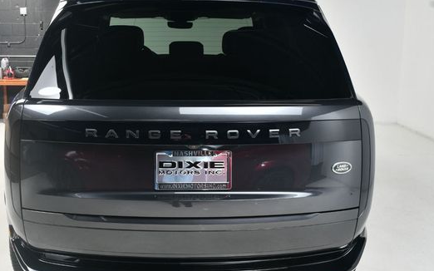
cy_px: 136
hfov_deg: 44.2
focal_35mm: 45
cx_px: 185
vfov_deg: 28.6
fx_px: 532
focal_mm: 24
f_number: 9
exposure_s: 1/160
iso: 100
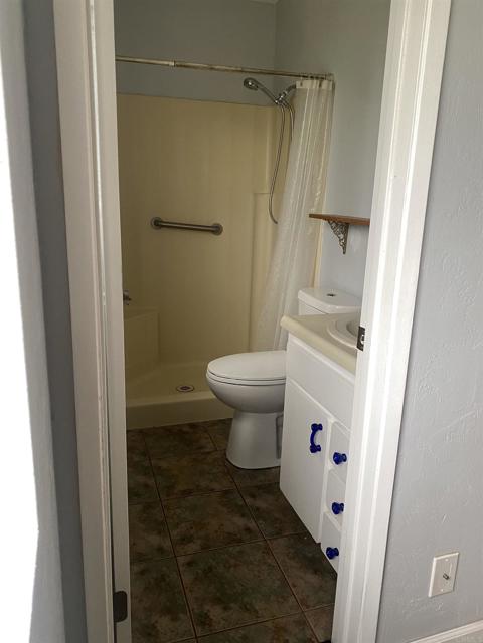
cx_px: 242
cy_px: 322
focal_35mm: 26
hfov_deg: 53.1
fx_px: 484
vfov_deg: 67.3
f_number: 1.8
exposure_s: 1/60
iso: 125
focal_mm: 4.25
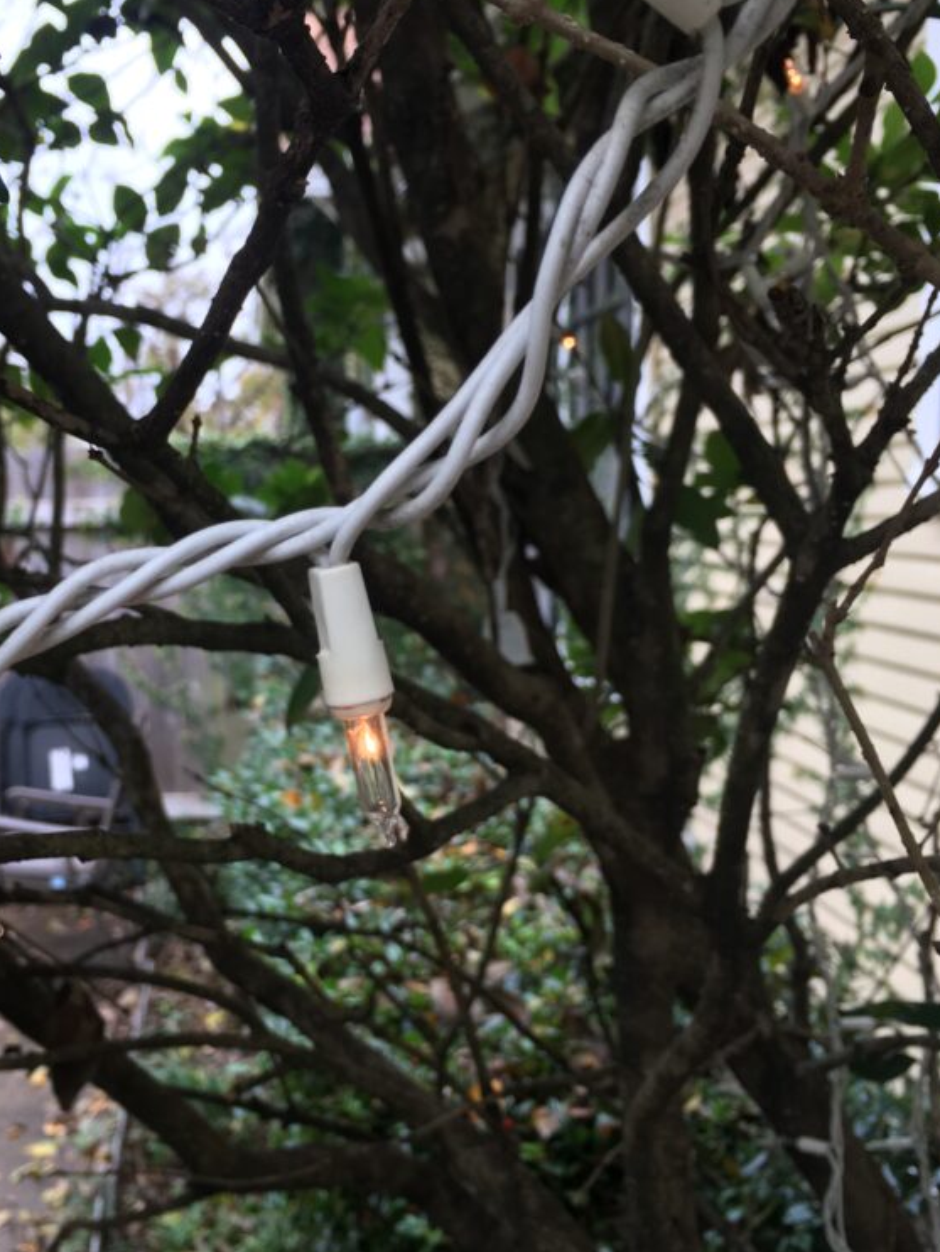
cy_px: 636
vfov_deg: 46.8
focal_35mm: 40
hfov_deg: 35.8
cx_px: 370
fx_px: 1447
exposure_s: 1/120
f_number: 2.2
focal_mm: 4.15
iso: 32
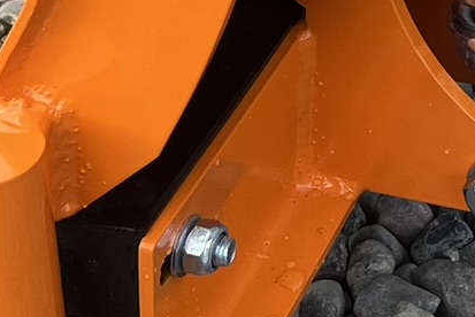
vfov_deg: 9.3
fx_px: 1769
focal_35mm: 134
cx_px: 787
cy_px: -415
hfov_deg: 14.0
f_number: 1.6
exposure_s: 1/642
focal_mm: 5.1
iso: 50
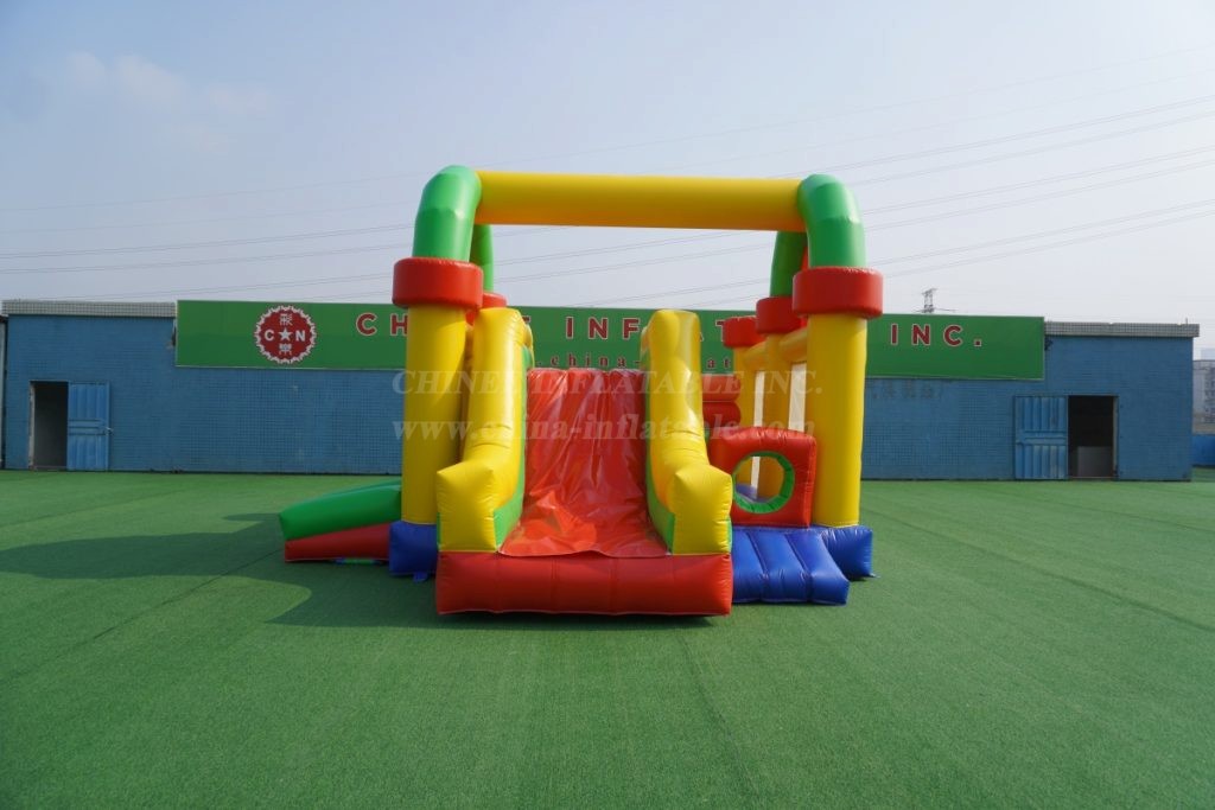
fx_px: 810
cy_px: 405
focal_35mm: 24
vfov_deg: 53.1
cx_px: 608
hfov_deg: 73.7
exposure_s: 1/800
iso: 100
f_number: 4.5
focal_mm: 16
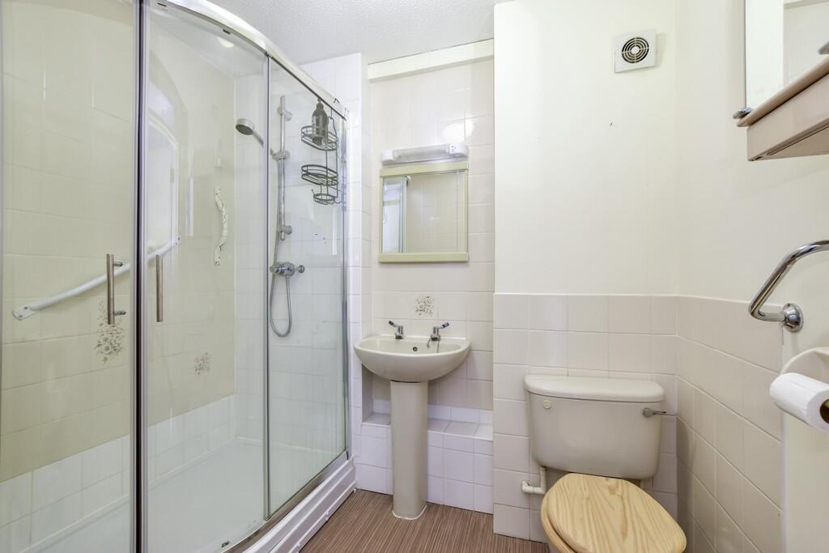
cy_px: 276
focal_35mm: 15
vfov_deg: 77.3
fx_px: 345
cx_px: 414
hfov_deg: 100.4
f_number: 8
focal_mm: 10
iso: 640
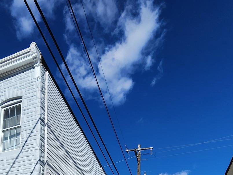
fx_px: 222
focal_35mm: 33
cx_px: 46
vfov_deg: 34.7
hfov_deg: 51.8
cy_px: 208
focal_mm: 2.2
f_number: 2.2
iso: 50
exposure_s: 1/4187
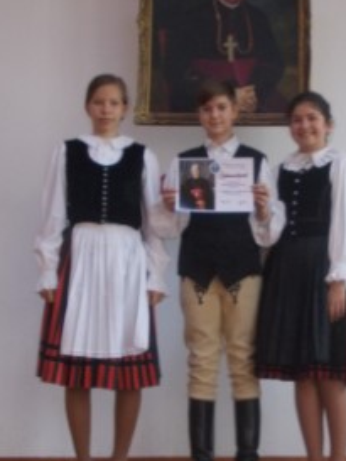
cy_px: 252
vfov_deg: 27.8
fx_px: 932
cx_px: 237
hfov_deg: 20.9
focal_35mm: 70
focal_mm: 6.1
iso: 200
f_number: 3.3
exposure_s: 1/30
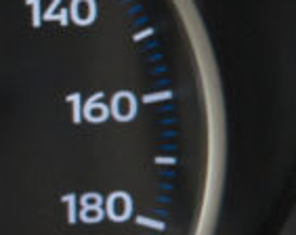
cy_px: 200
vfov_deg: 7.2
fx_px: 1852
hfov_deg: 7.6
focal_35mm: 212
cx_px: -684
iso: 2000
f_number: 9
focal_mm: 20.9
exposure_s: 1/125
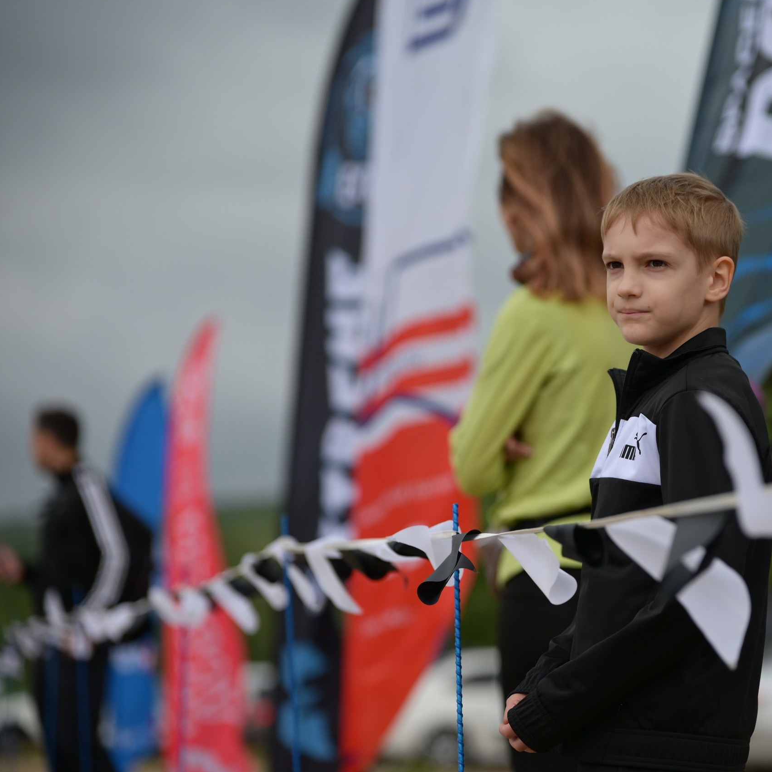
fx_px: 3532
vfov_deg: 12.5
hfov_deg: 12.5
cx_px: 524
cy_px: 383
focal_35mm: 140
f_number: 2.7
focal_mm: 109
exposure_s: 1/2500
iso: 250
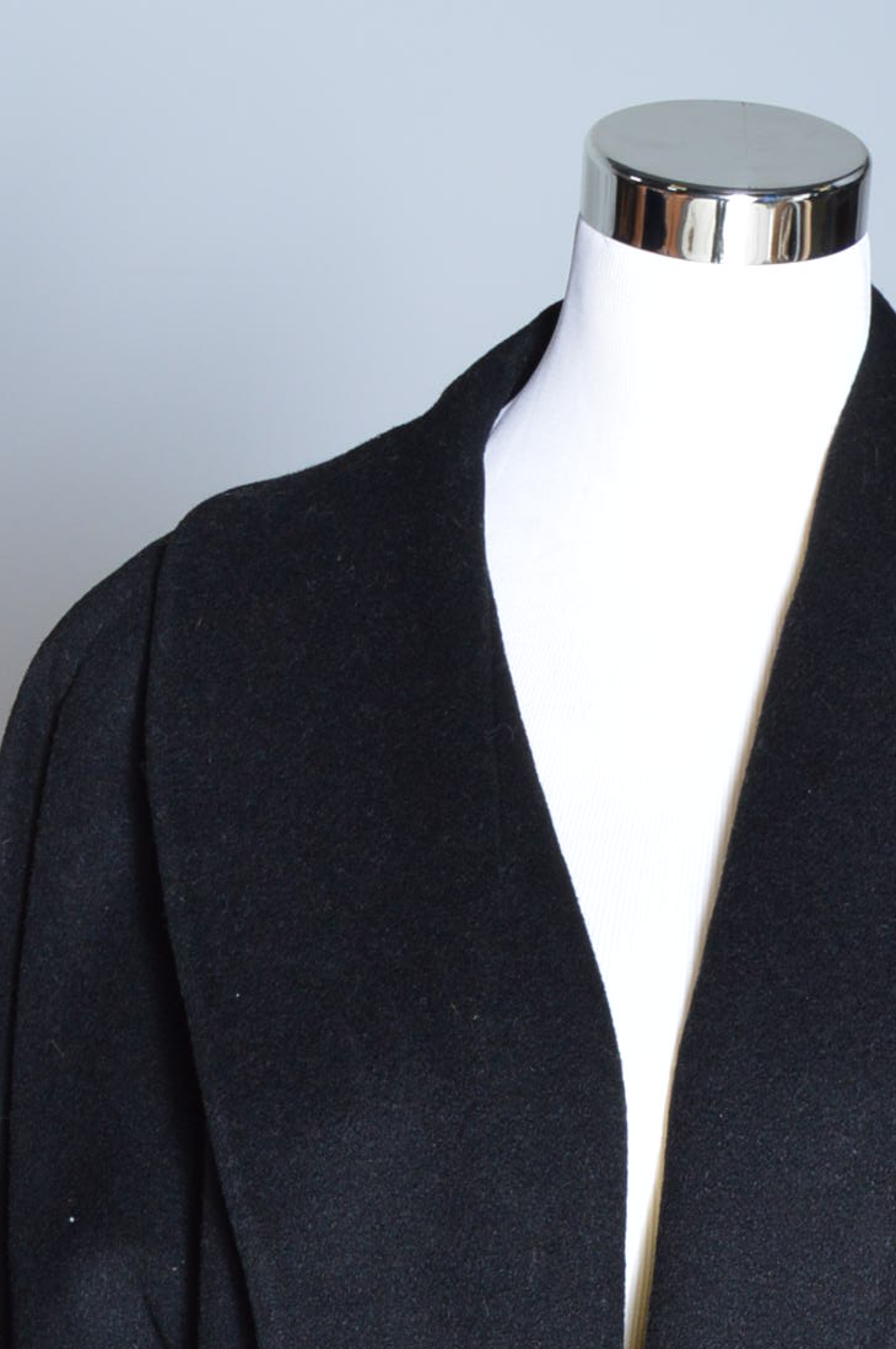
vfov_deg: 15.3
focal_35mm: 127
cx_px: 649
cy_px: 1768
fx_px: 4764
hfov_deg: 10.7
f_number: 9
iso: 400
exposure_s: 1/160
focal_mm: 31
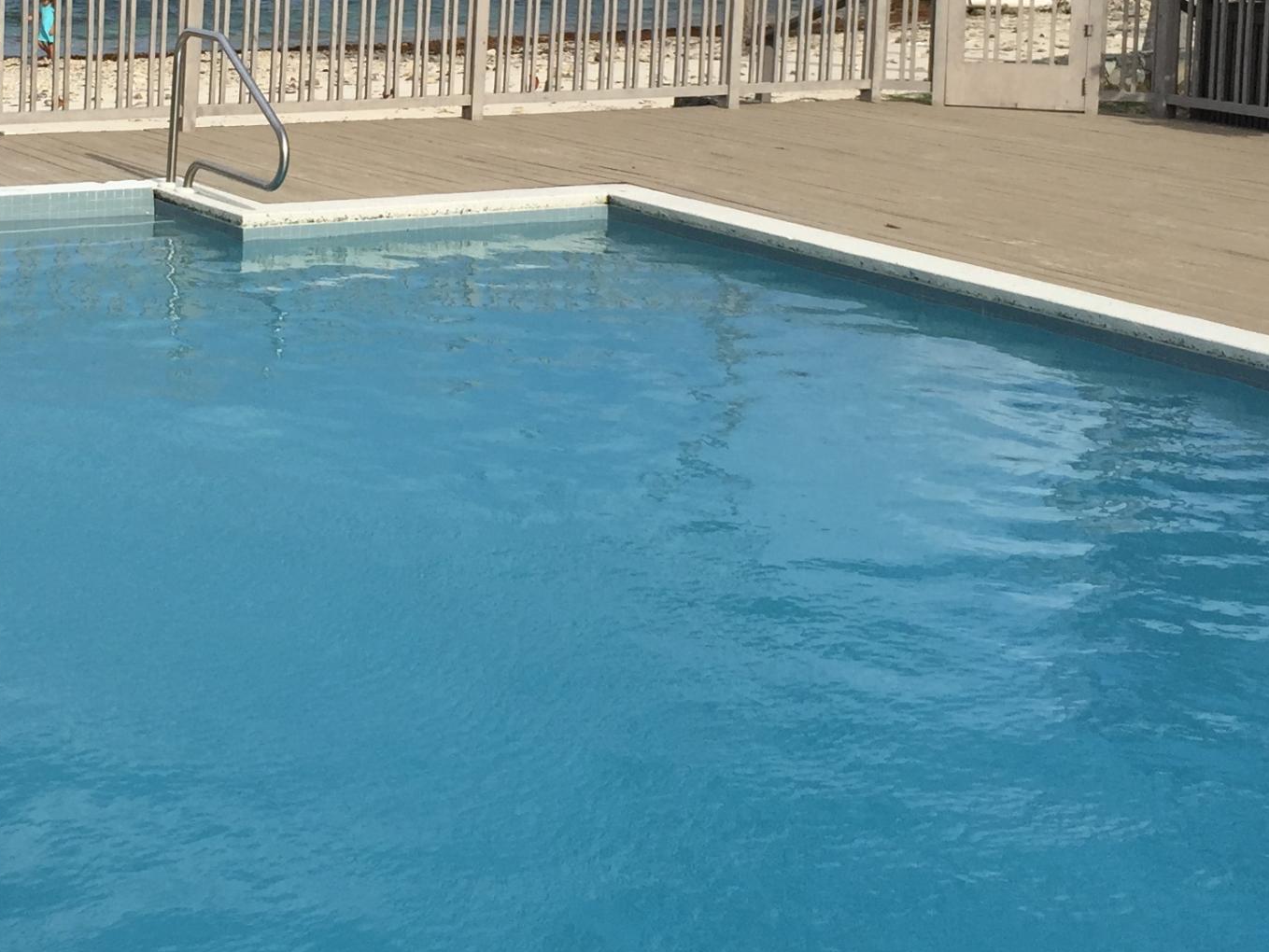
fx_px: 2347
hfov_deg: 29.7
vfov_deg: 22.3
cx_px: 281
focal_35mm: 64
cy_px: 63
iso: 32
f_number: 2.2
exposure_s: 1/2825
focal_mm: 4.15
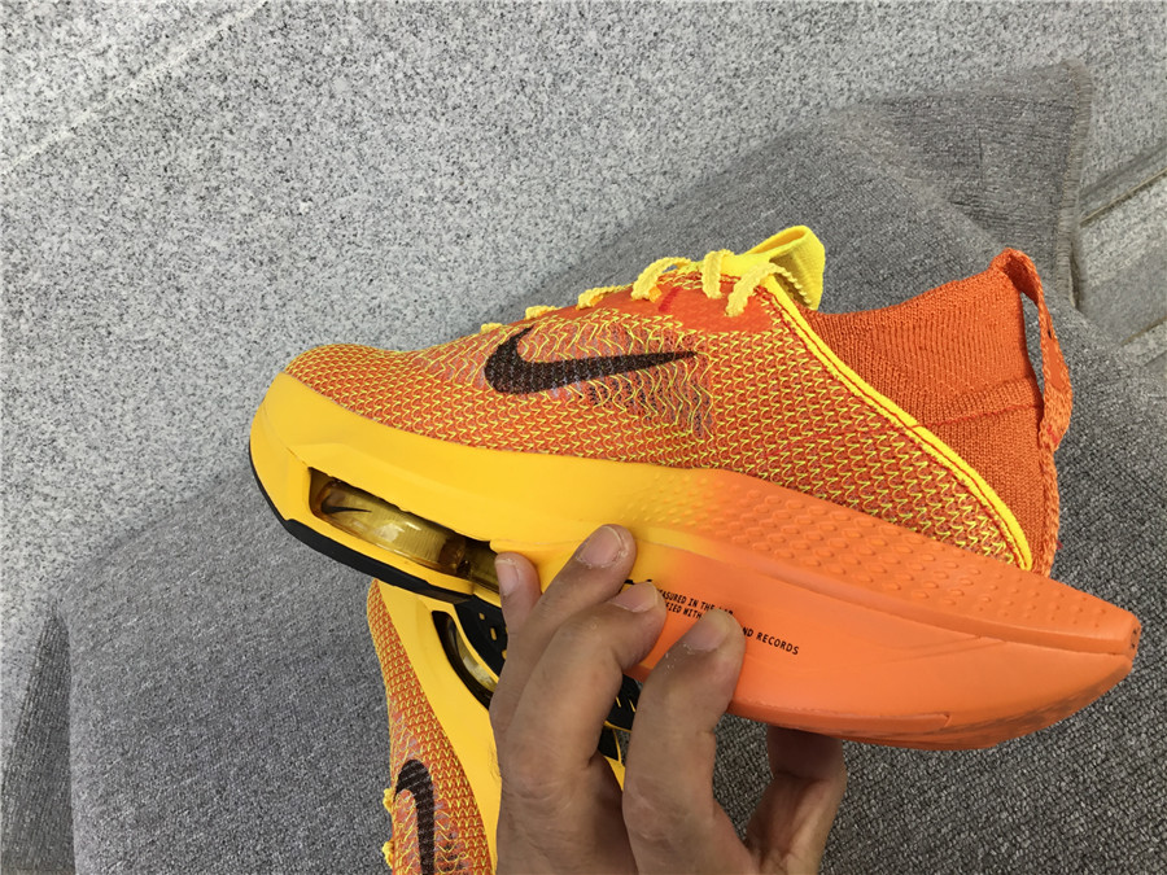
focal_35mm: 31
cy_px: 438
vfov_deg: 45.4
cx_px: 584
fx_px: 1045
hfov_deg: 58.4
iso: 25
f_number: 2.4
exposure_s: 1/156
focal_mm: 3.3
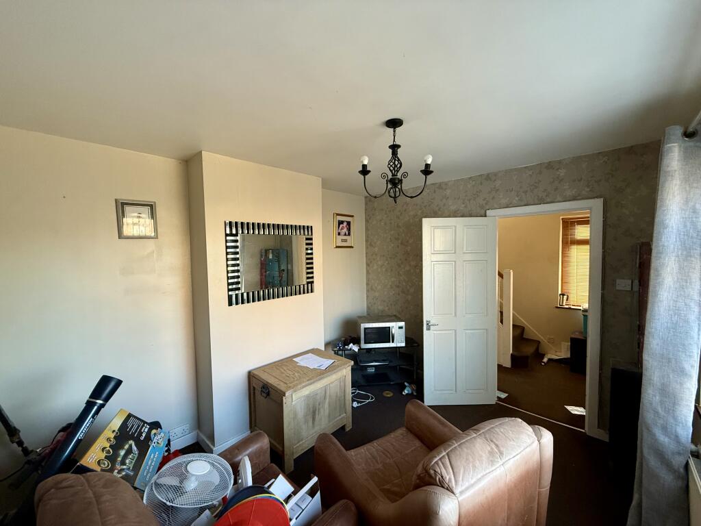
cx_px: 350
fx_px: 284
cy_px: 263
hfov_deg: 102.1
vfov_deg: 85.7
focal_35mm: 14
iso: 250
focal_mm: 2.22
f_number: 2.2
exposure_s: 1/99
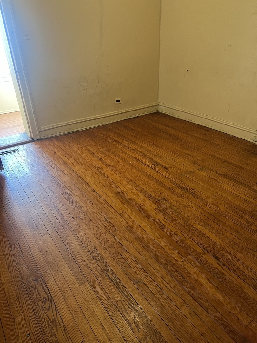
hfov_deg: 53.1
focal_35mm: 26
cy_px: 172
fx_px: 257
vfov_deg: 67.3
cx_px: 128
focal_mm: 5.7
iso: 250
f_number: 1.5
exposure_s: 1/60
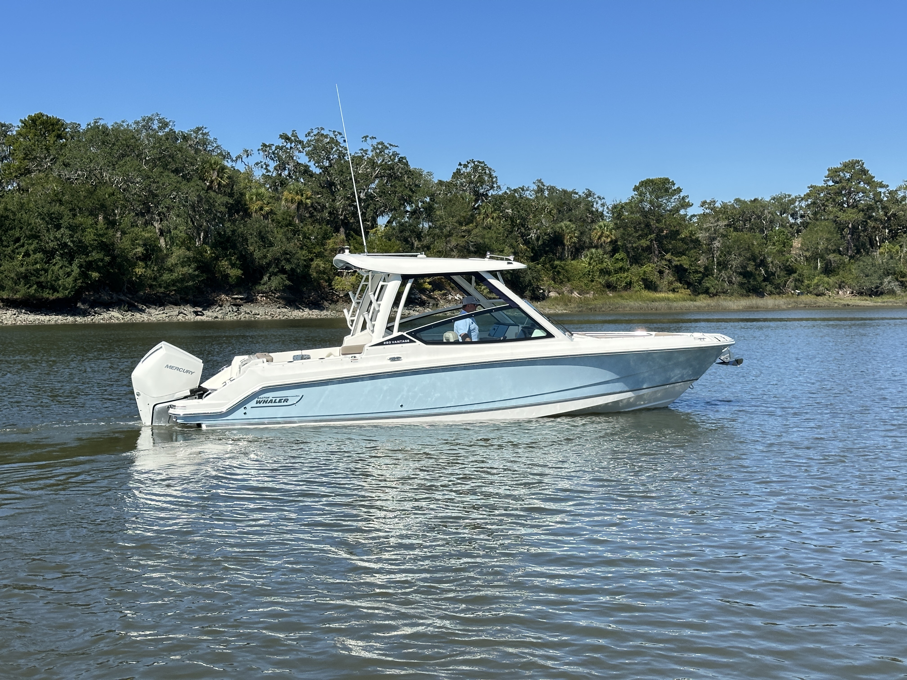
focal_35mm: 48
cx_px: 454
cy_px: 340
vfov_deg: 30.3
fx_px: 1258
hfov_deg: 39.7
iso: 64
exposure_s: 1/3058
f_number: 1.78
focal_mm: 6.86
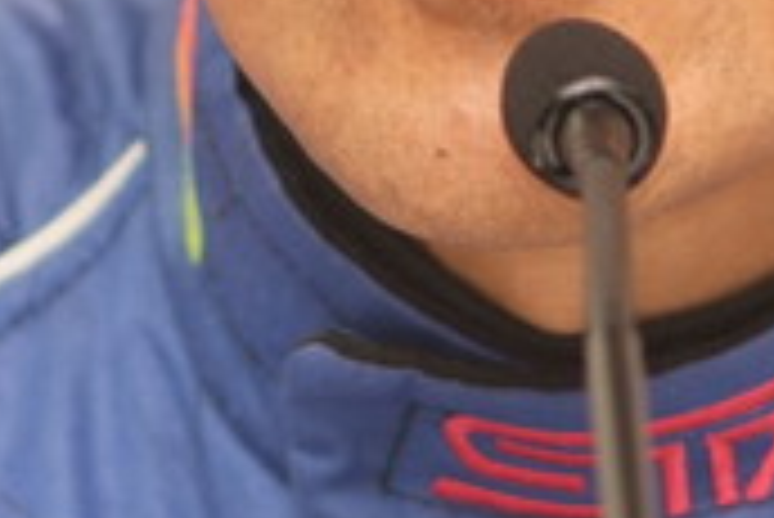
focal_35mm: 1127
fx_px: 24250
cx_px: 495
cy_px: -252
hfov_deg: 1.8
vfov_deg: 1.2
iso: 400
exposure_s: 1/125
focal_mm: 180
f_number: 2.8
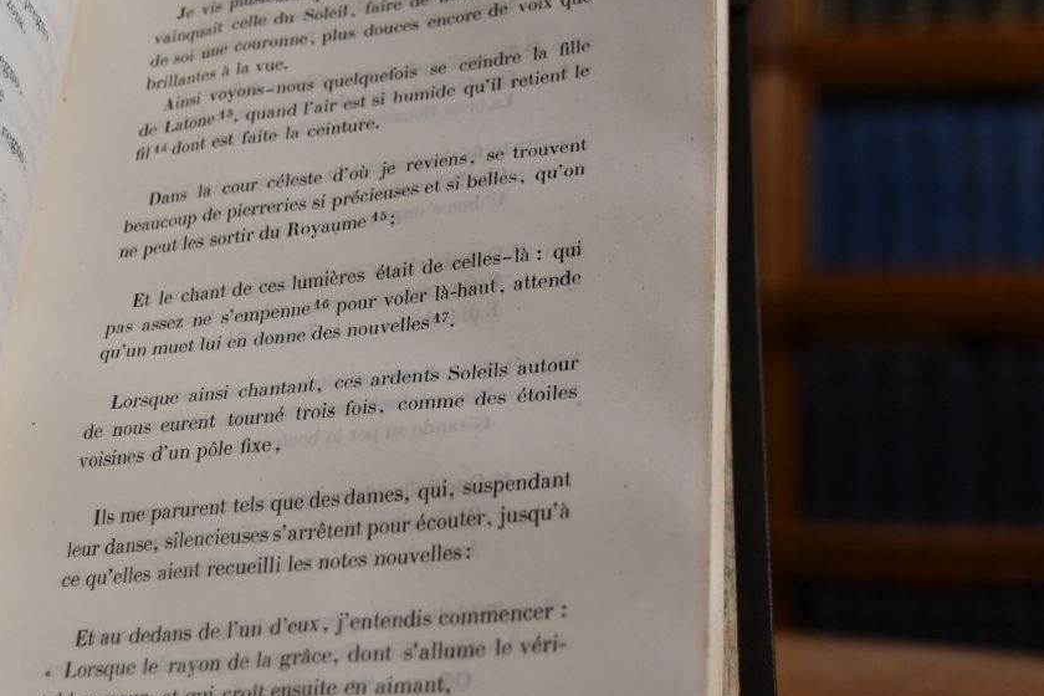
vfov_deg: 20.9
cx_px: 549
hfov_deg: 31.0
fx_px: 1885
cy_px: 414
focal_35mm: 65
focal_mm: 26
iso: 800
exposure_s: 1/160
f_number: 4
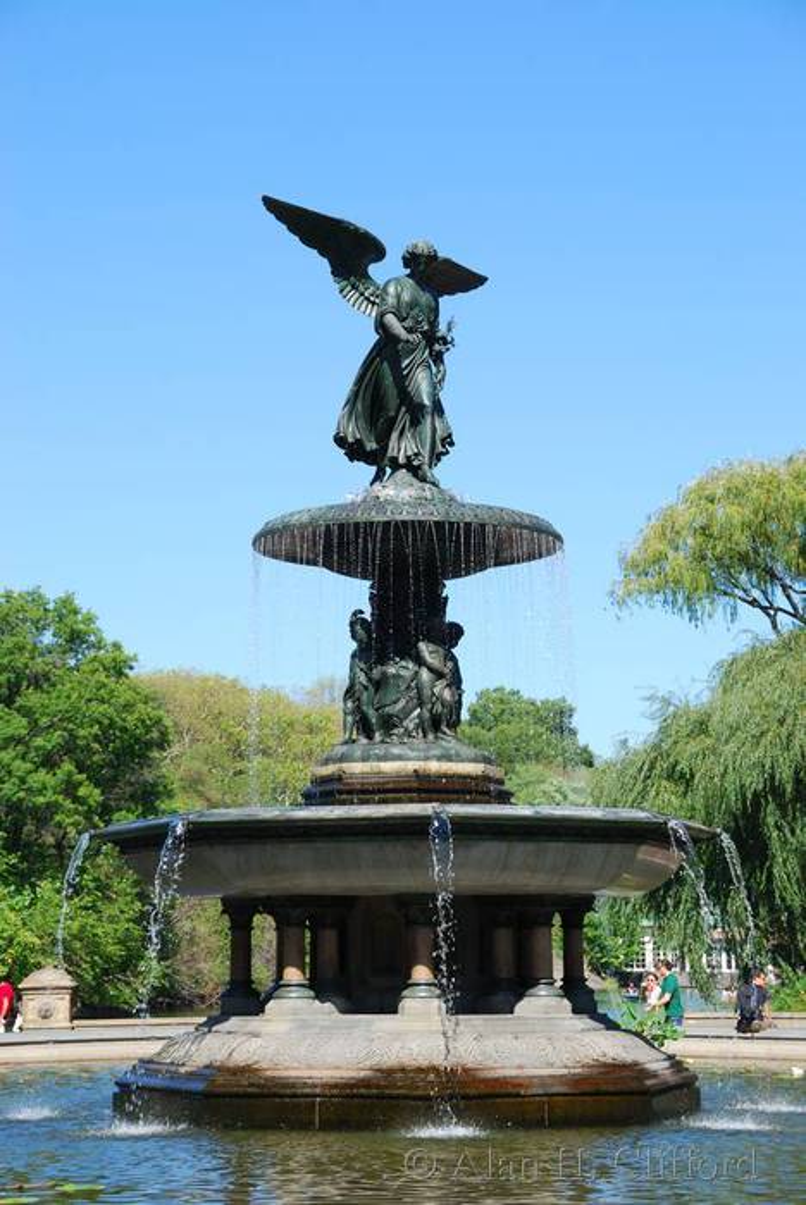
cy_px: 602
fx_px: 2413
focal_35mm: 72
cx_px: 403
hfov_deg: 19.0
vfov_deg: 28.1
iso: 100
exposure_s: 1/200
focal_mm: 48
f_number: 6.3
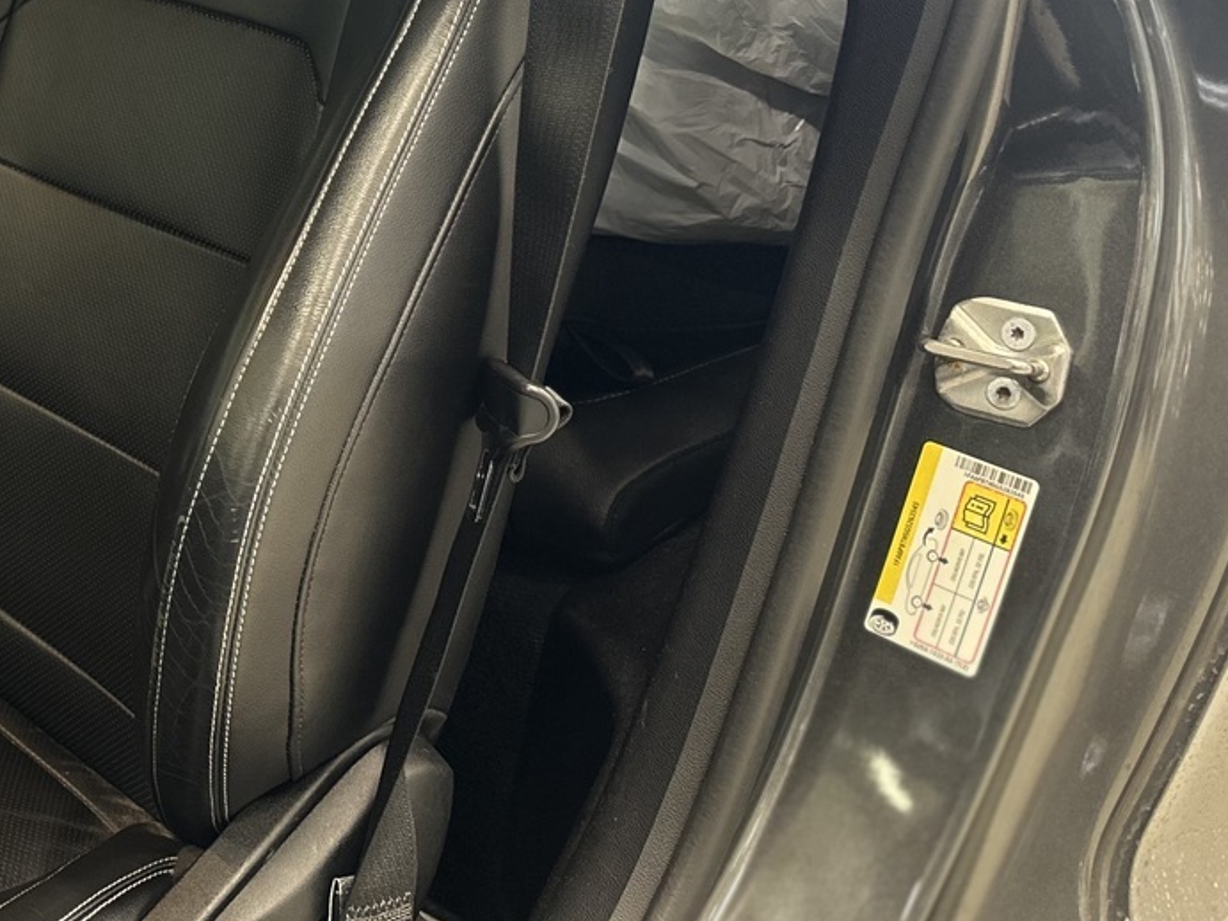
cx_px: 39
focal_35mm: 50
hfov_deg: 35.1
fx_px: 1773
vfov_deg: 28.1
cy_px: 108
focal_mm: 6.86
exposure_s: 1/50
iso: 500
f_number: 1.78
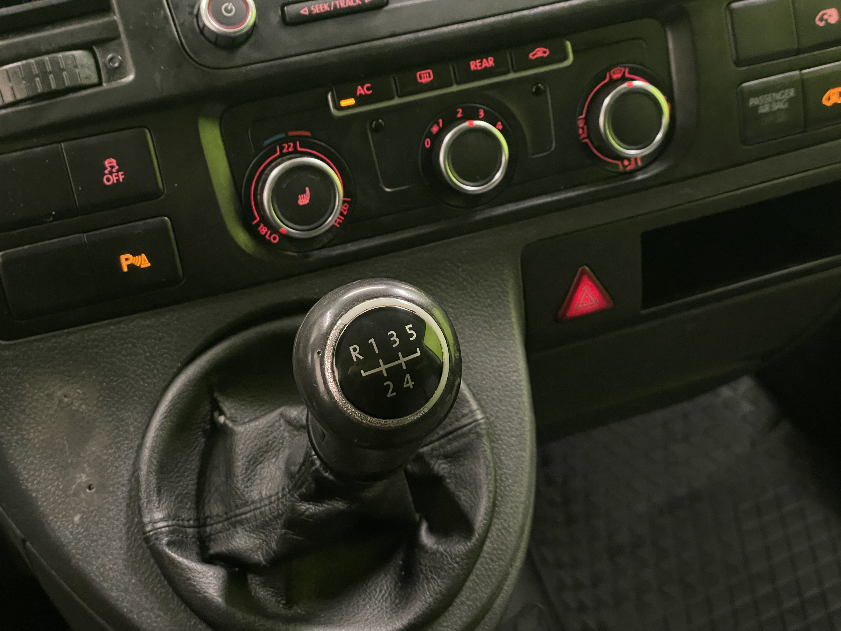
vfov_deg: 28.0
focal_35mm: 52
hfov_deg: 36.8
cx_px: 420
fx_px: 1263
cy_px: 316
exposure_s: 1/50
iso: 800
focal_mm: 6
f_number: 2
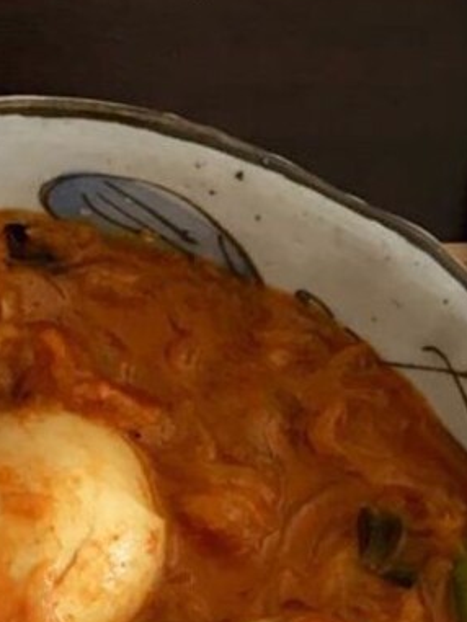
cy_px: 736
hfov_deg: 12.6
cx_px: 31
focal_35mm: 117
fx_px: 2103
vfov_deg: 16.2
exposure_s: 1/33
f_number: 2.2
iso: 80
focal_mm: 4.15
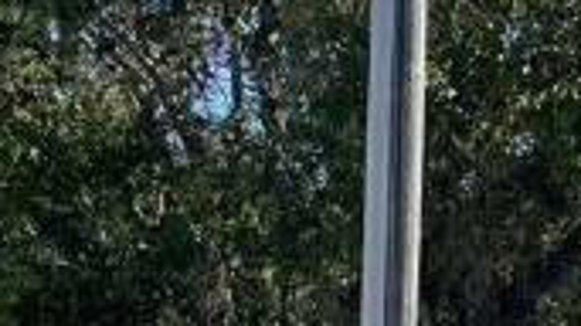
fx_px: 2618
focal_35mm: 170
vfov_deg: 7.0
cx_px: 459
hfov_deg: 12.6
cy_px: 462
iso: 50
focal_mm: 5.1
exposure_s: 1/3311
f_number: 1.6
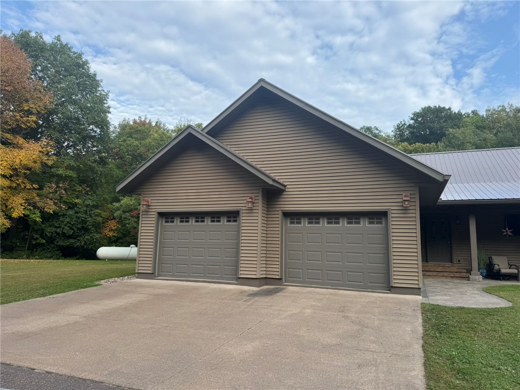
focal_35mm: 24
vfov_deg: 56.8
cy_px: 195
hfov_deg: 71.6
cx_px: 260
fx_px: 361
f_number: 1.78
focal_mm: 6.76
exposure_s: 1/1923
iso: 80
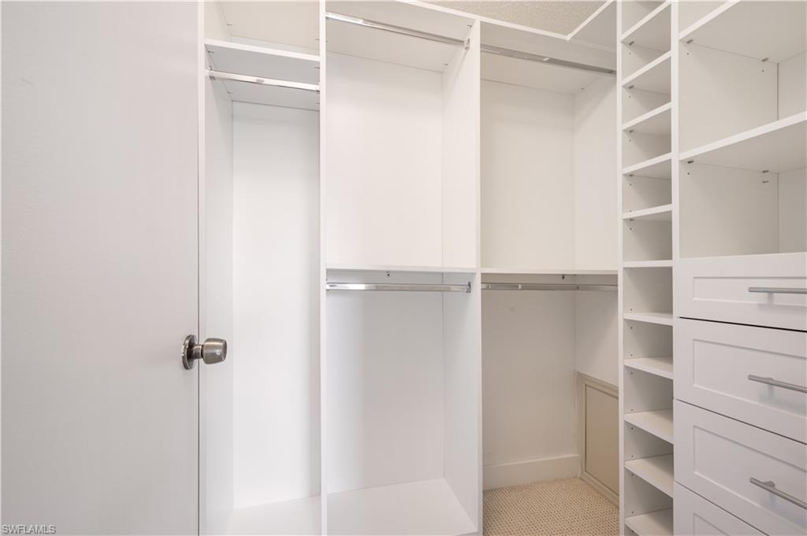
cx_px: 404
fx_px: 314
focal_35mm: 14
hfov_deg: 104.3
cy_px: 268
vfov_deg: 81.1
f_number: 11
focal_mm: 14
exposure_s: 1.3
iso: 125
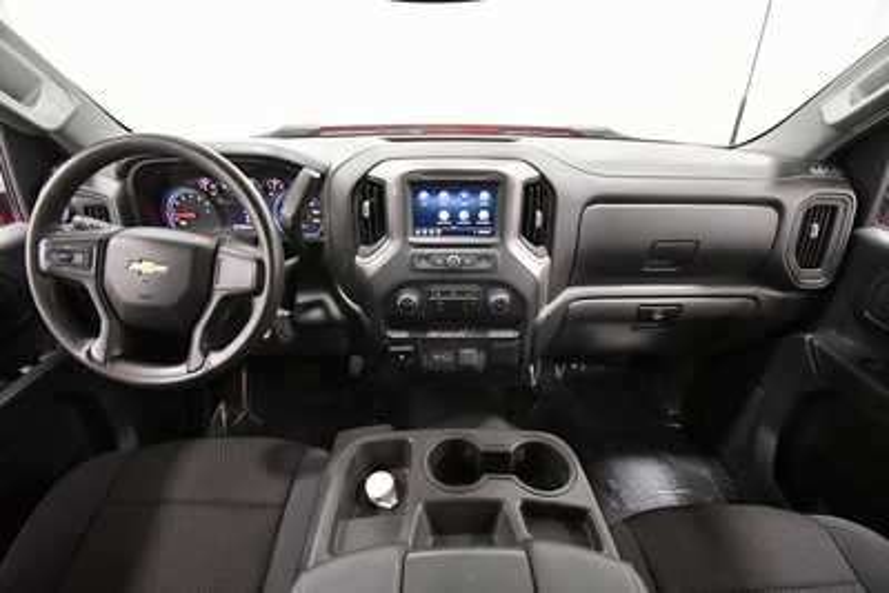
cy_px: 296
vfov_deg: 77.4
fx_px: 371
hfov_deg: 100.4
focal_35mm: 15
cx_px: 444
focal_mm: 10
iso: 3200
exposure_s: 1/100
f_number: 4.5
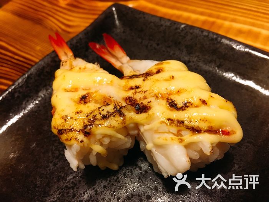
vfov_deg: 48.2
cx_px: 134
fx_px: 225
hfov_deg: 61.7
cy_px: 101
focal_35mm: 29
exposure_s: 1/17
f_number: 2.2
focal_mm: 4.15
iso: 200
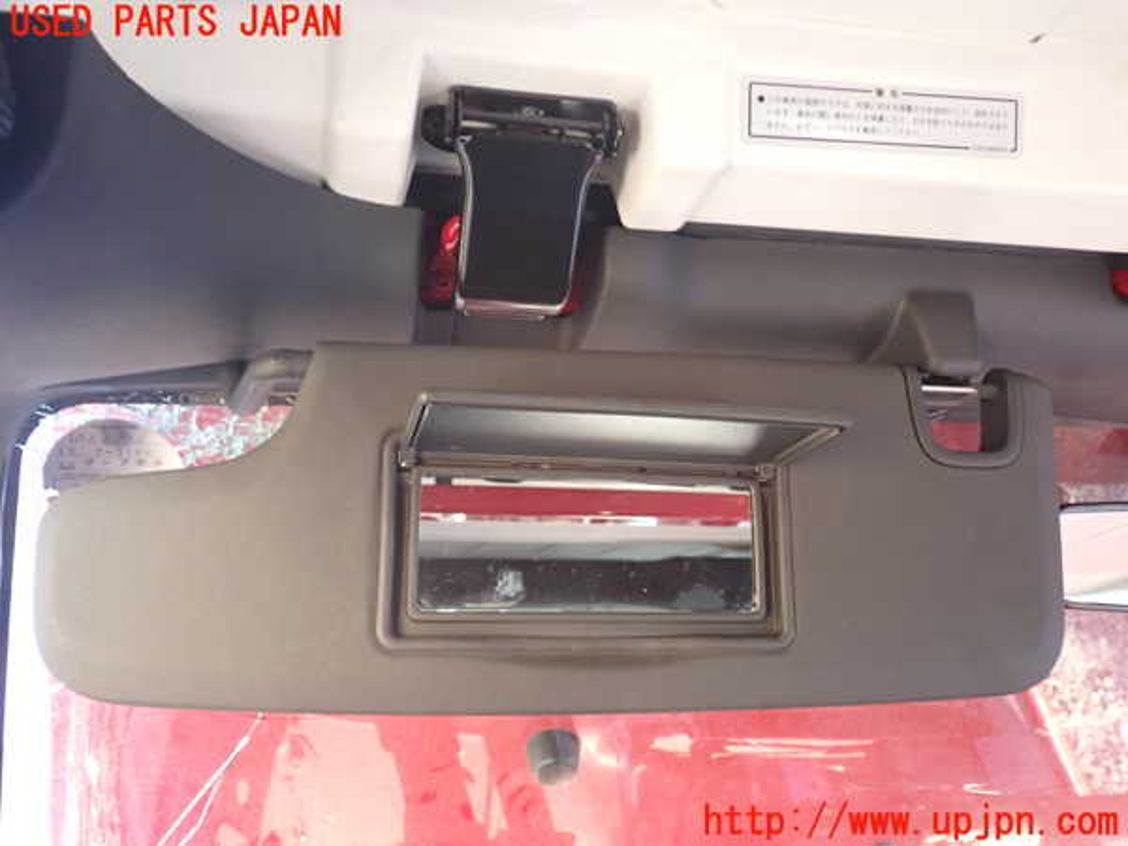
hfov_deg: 60.0
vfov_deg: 46.8
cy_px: 423
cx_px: 564
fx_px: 978
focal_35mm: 30
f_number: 2.3
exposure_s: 1/30
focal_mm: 5.4
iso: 250
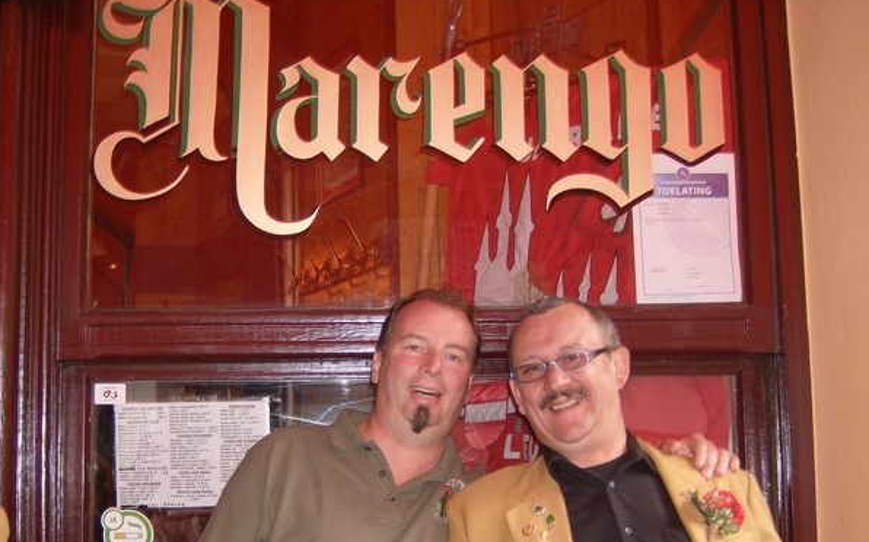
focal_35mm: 49
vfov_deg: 26.3
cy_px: 283
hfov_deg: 41.1
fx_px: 1160
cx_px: 433
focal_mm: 7.7
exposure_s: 1/74
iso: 200
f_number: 3.1
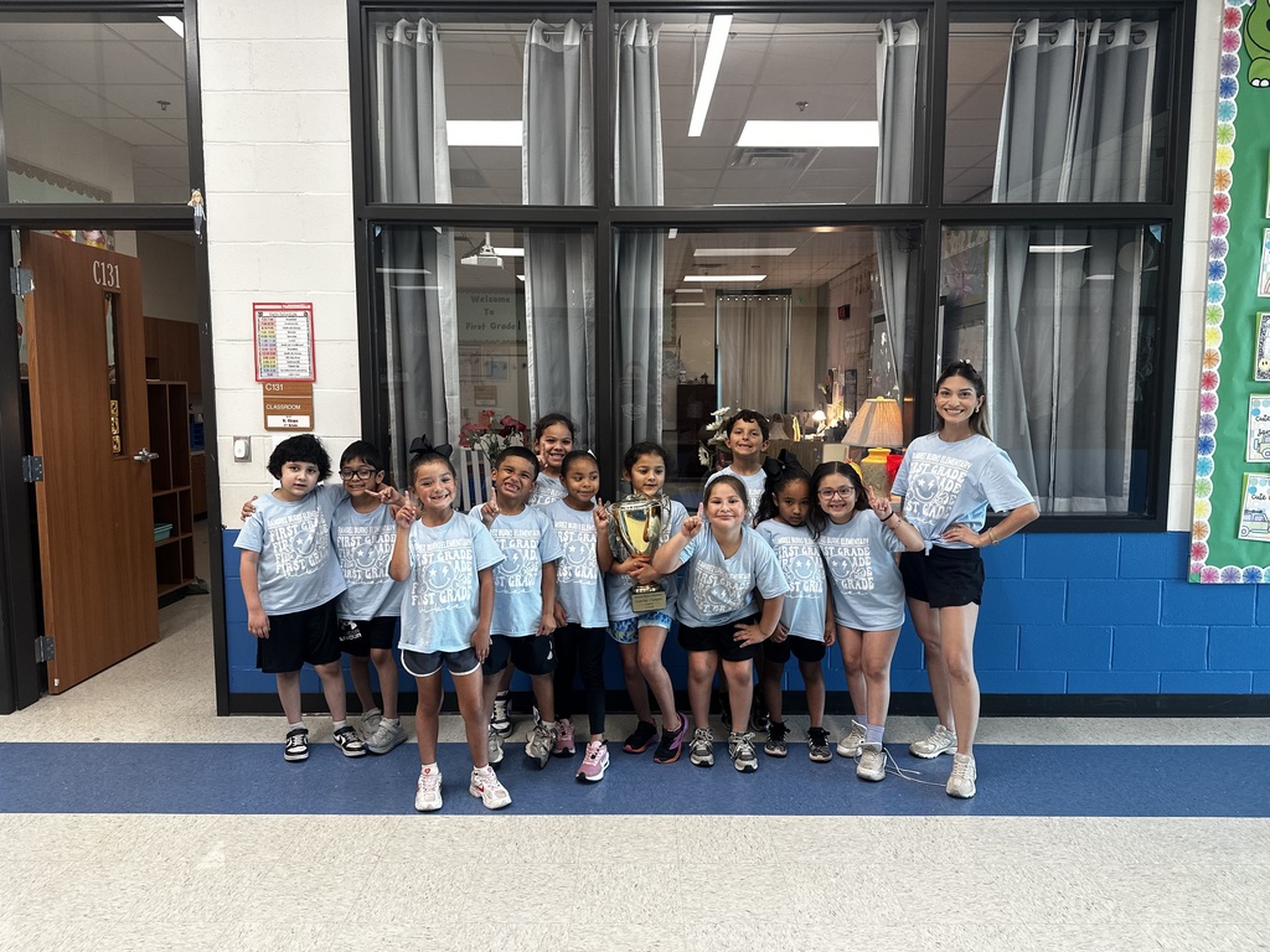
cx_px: 635
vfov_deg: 56.8
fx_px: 881
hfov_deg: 71.6
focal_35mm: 24
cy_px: 476
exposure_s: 1/60
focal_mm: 6.86
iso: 125
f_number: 1.78
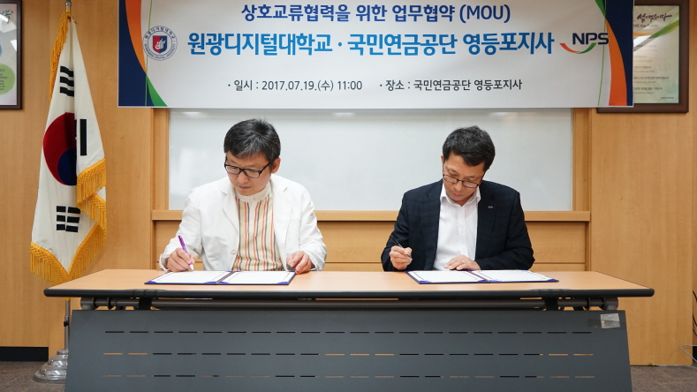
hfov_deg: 58.0
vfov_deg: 34.7
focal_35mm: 34
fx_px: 628
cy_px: 193
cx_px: 349
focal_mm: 32
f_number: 4
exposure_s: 1/100
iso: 1000
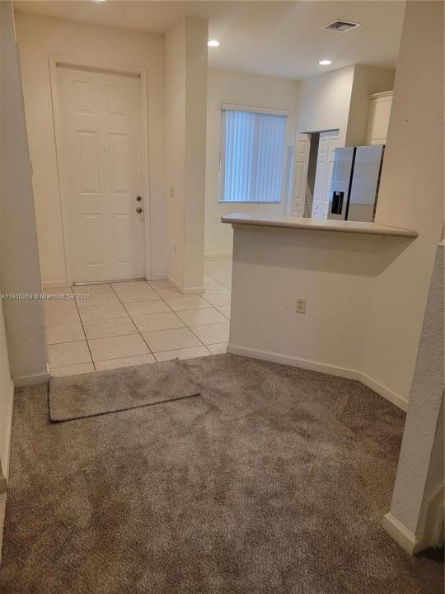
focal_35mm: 24
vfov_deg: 71.6
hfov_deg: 56.8
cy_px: 297
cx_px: 222
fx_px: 411
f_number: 1.8
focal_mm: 6.7
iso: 160
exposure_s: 1/40
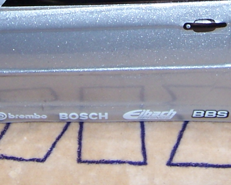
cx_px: 118
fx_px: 807
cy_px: -92
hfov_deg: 16.3
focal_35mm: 118
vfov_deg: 12.4
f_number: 2.8
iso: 80
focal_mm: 5.5
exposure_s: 1/60
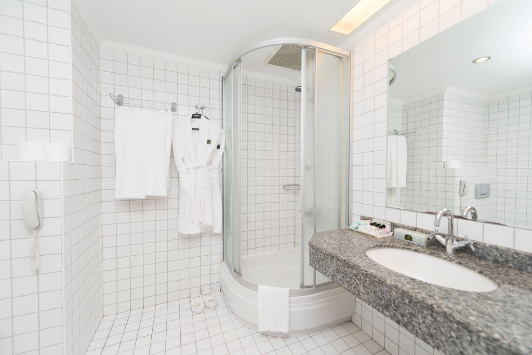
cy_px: 178
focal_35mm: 14
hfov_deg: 104.2
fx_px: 207
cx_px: 266
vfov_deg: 81.2
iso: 100
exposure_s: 1/100
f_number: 3.5
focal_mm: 14
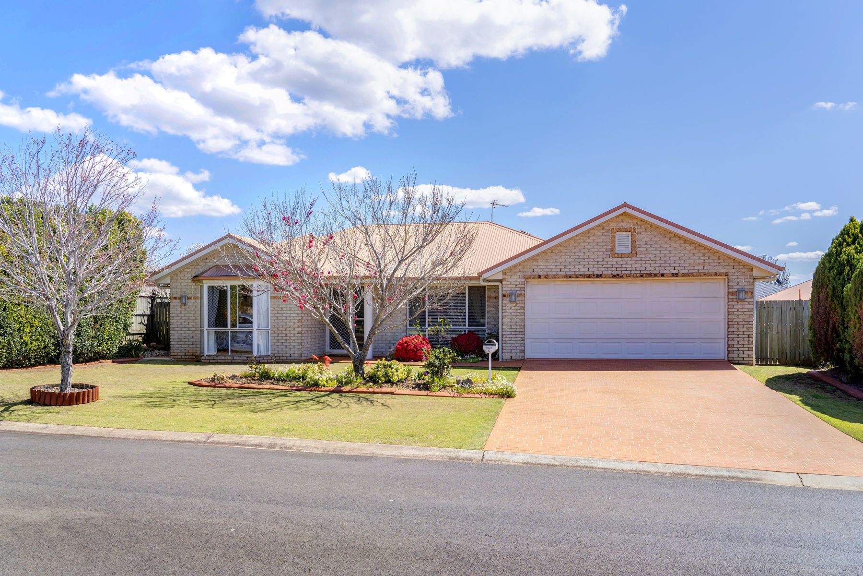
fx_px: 695
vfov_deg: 45.0
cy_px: 288
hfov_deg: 63.7
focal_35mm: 29
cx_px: 432
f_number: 8
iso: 100
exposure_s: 1/125
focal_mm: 29
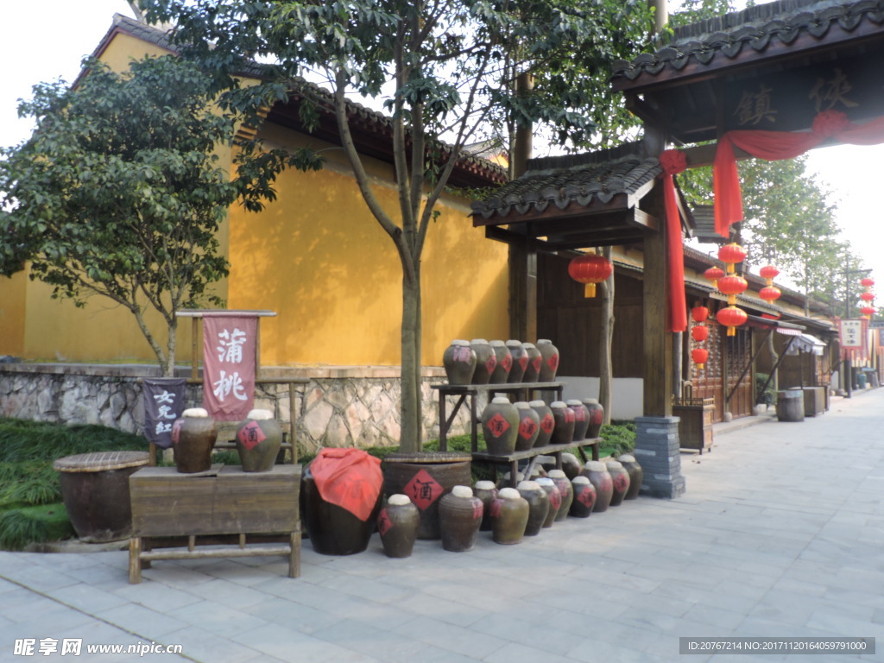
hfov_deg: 63.4
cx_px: 442
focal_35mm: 28
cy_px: 332
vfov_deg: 49.7
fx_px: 715
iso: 100
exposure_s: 1/125
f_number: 3.1
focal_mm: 5
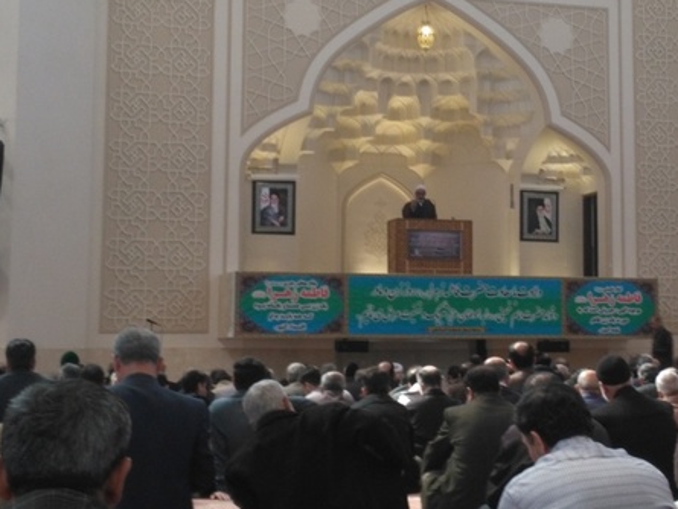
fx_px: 764
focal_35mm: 39
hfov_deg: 47.0
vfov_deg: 36.3
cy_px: 158
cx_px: 459
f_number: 2
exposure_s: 1/30
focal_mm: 2.96
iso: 105
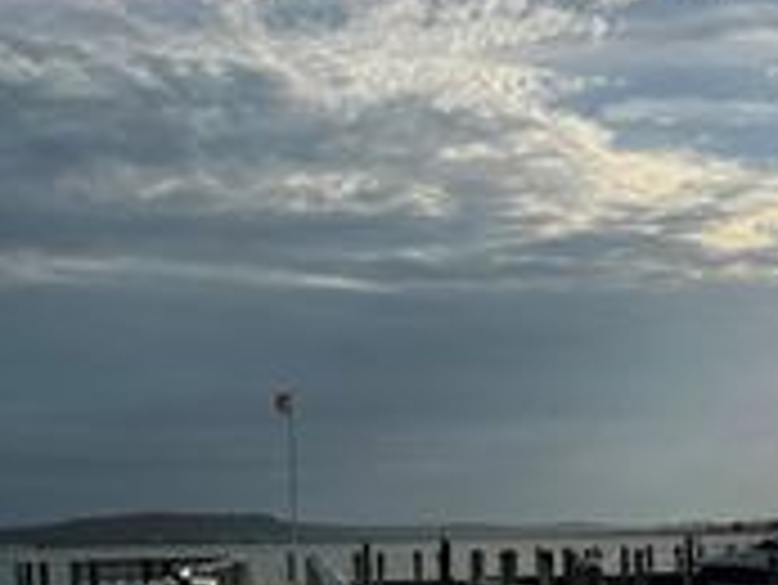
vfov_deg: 19.4
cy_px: 488
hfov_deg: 25.9
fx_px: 1687
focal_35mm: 75
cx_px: 459
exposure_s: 1/13889
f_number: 1.6
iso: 50
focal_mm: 5.96
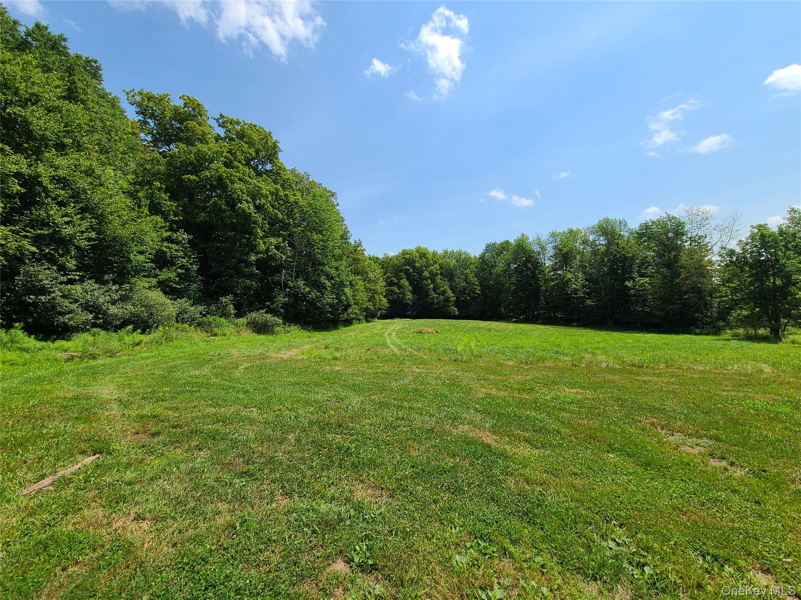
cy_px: 300
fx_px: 301
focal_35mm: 13
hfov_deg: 106.2
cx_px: 400
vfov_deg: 89.9
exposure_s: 1/2088
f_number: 2.2
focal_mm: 2.2
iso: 50
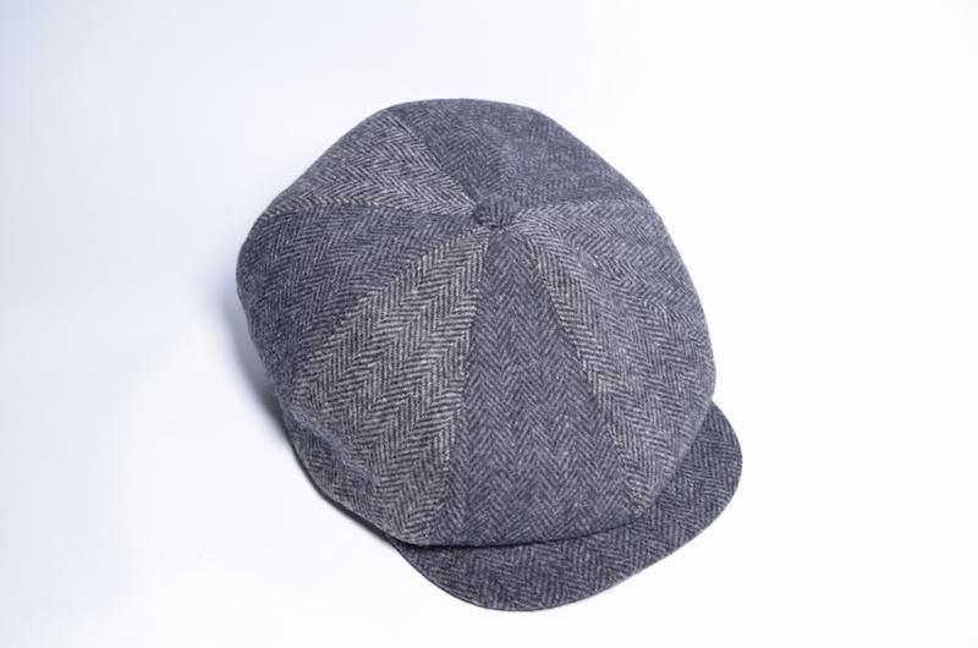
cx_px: 489
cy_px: 324
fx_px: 1627
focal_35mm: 60
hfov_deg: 33.5
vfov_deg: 22.5
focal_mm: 40
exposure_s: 1/80
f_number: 4.5
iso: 800
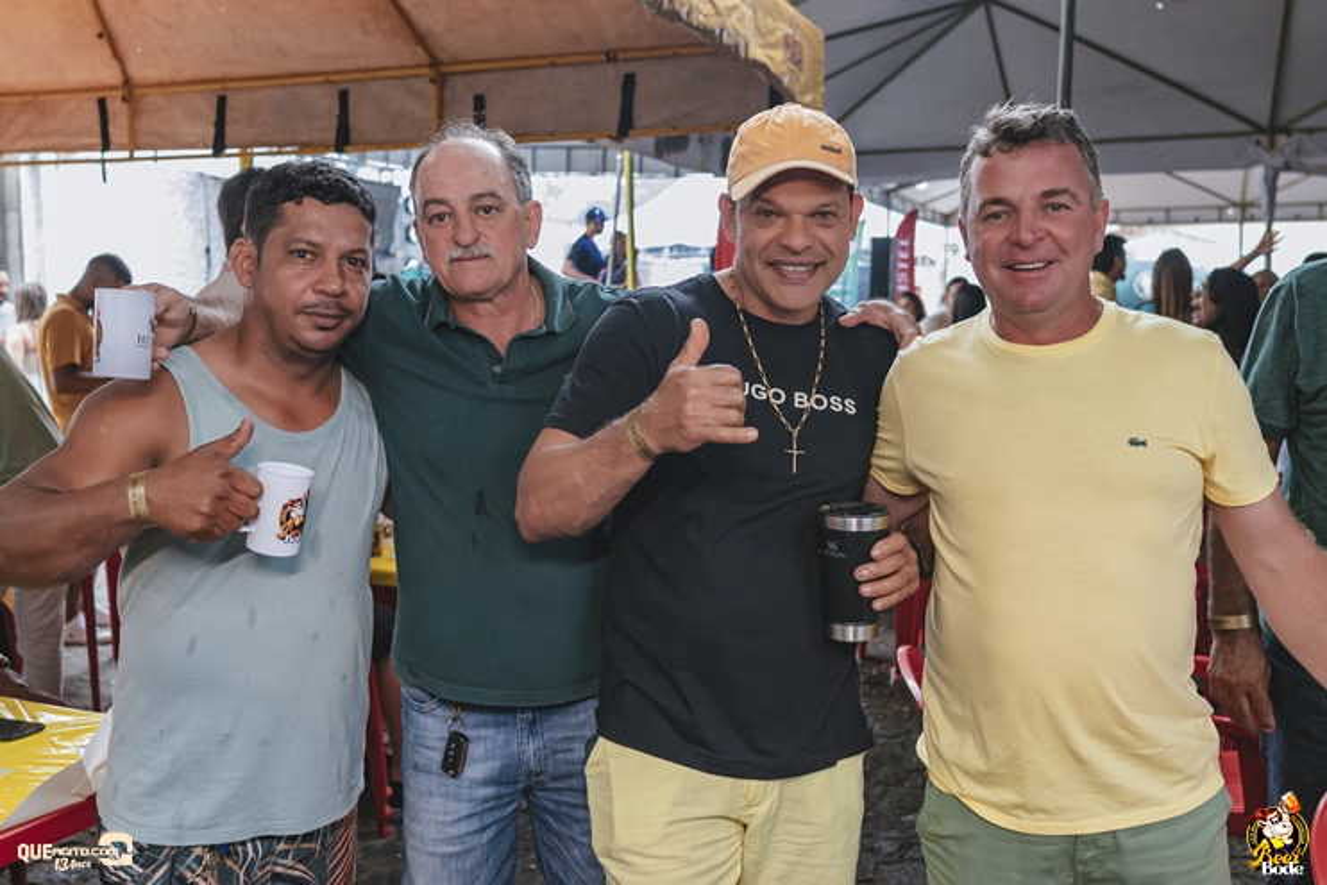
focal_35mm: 36
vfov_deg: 36.9
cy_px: 442
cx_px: 664
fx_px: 1327
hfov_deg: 53.1
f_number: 2.8
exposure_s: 1/500
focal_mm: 24
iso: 1600
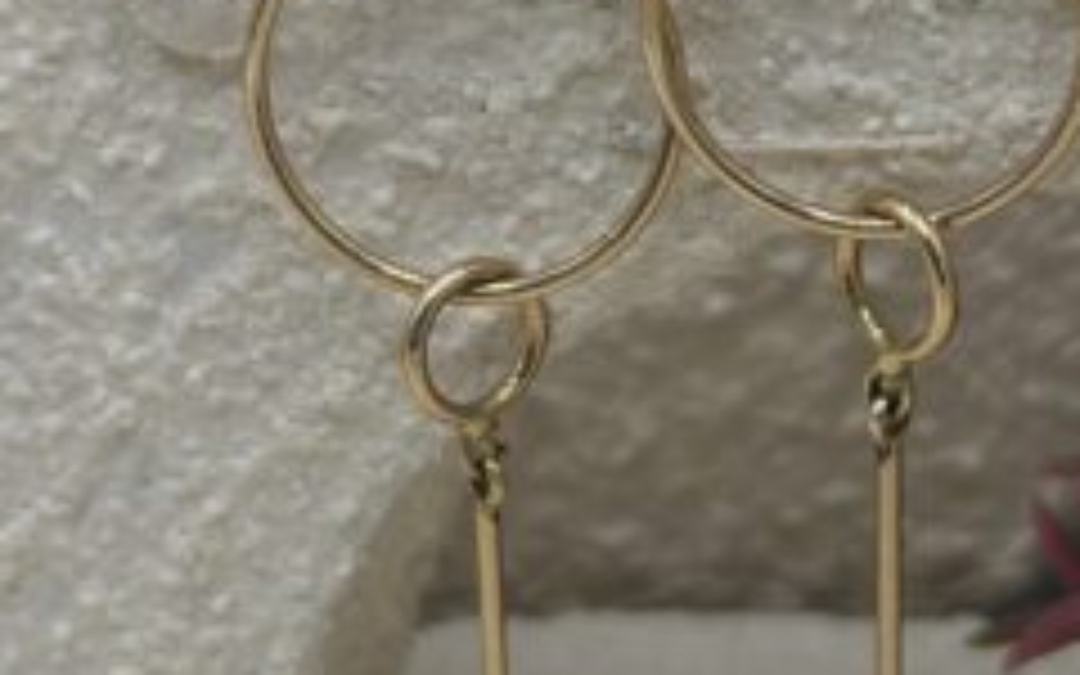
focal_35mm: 113
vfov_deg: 11.5
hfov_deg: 18.4
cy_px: 124
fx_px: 3326
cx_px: 720
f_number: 1.78
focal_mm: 6.86
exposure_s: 1/962
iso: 80
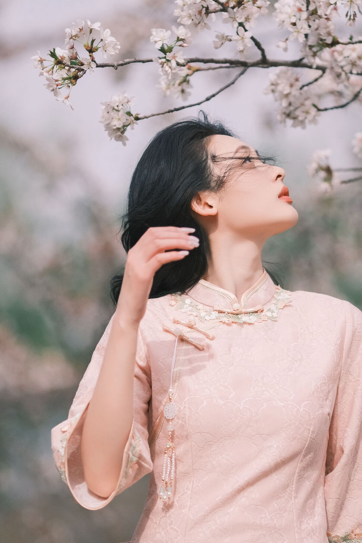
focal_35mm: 203
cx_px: 181
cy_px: 272
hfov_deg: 6.8
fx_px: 3062
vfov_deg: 10.1
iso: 2000
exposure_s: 1/32000
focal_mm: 135
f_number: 2
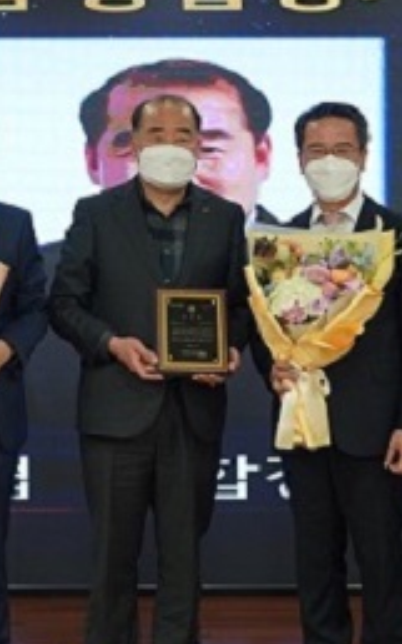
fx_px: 1492
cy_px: 372
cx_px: 177
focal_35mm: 85
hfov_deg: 15.3
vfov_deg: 24.3
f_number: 4
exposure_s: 1/160
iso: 1000
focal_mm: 31
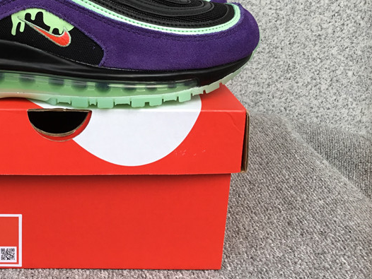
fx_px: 570
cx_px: 56
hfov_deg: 34.6
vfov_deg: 27.2
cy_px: 75
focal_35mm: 53
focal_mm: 3.3
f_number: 2.4
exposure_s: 1/153
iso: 25
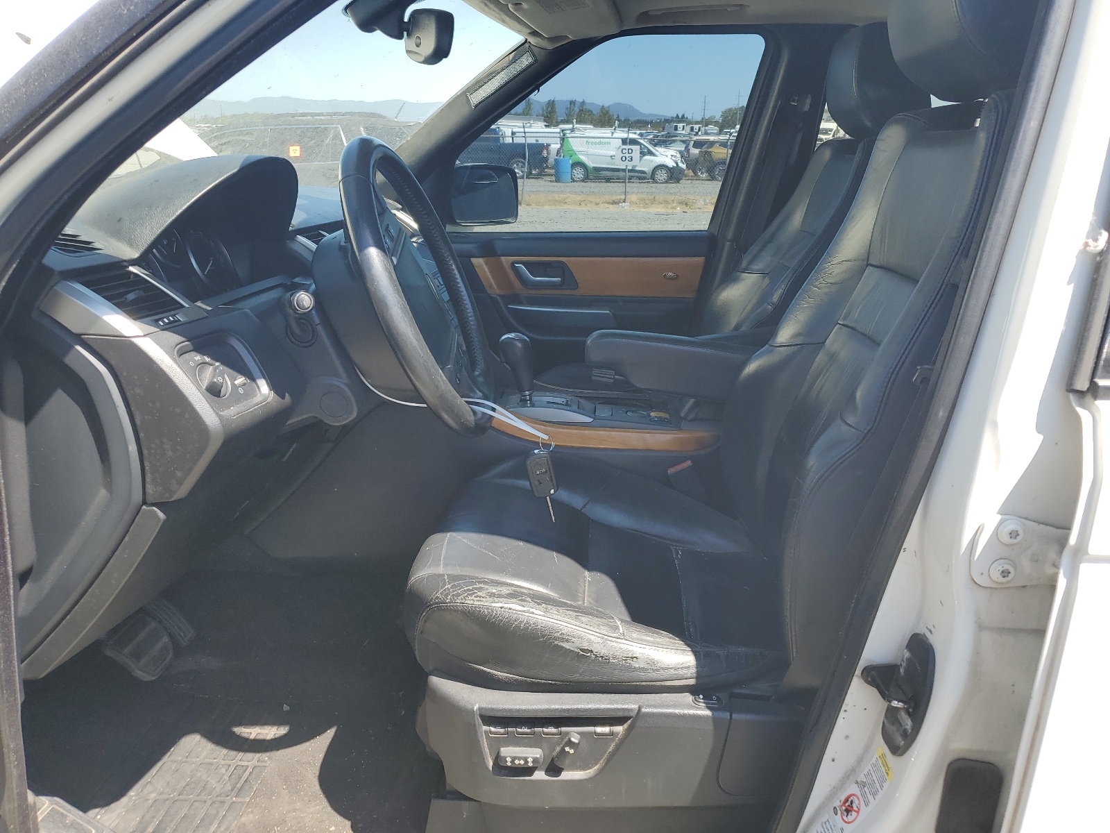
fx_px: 834
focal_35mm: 26
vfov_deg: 53.1
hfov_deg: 67.3
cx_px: 555
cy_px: 416
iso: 50
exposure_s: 1/714
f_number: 1.5
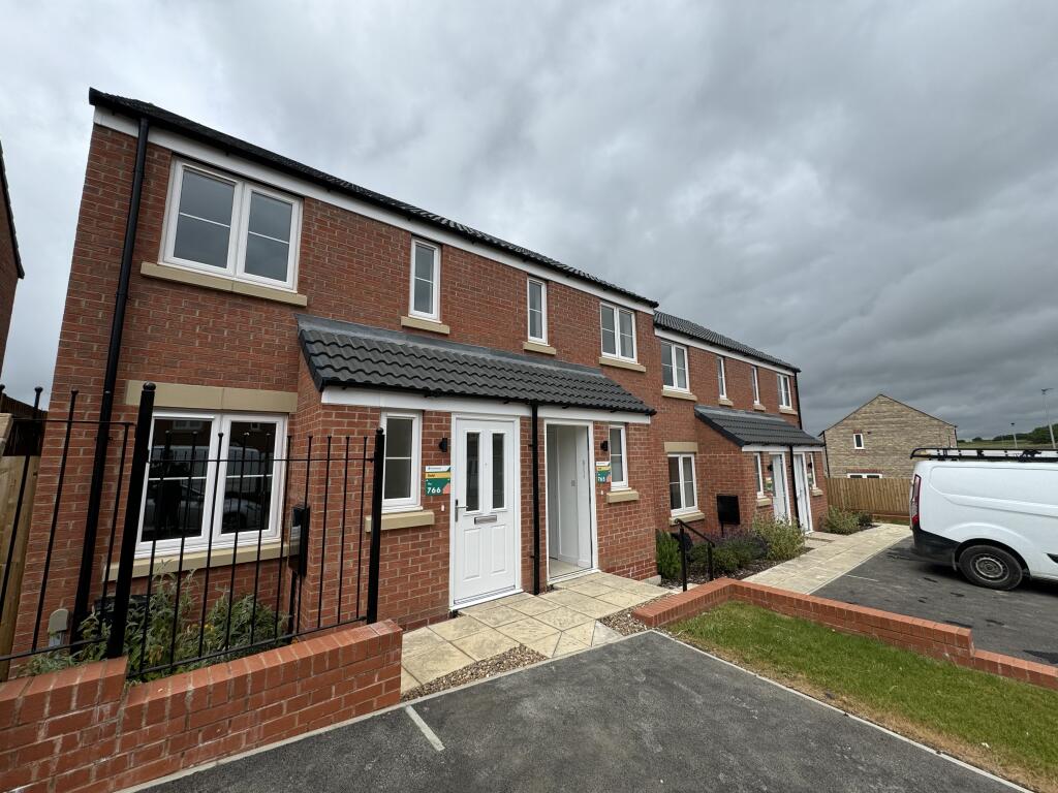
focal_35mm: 14
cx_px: 529
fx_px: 428
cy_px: 396
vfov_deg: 85.7
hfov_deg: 102.1
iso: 40
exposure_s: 1/1567
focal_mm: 2.22
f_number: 2.2
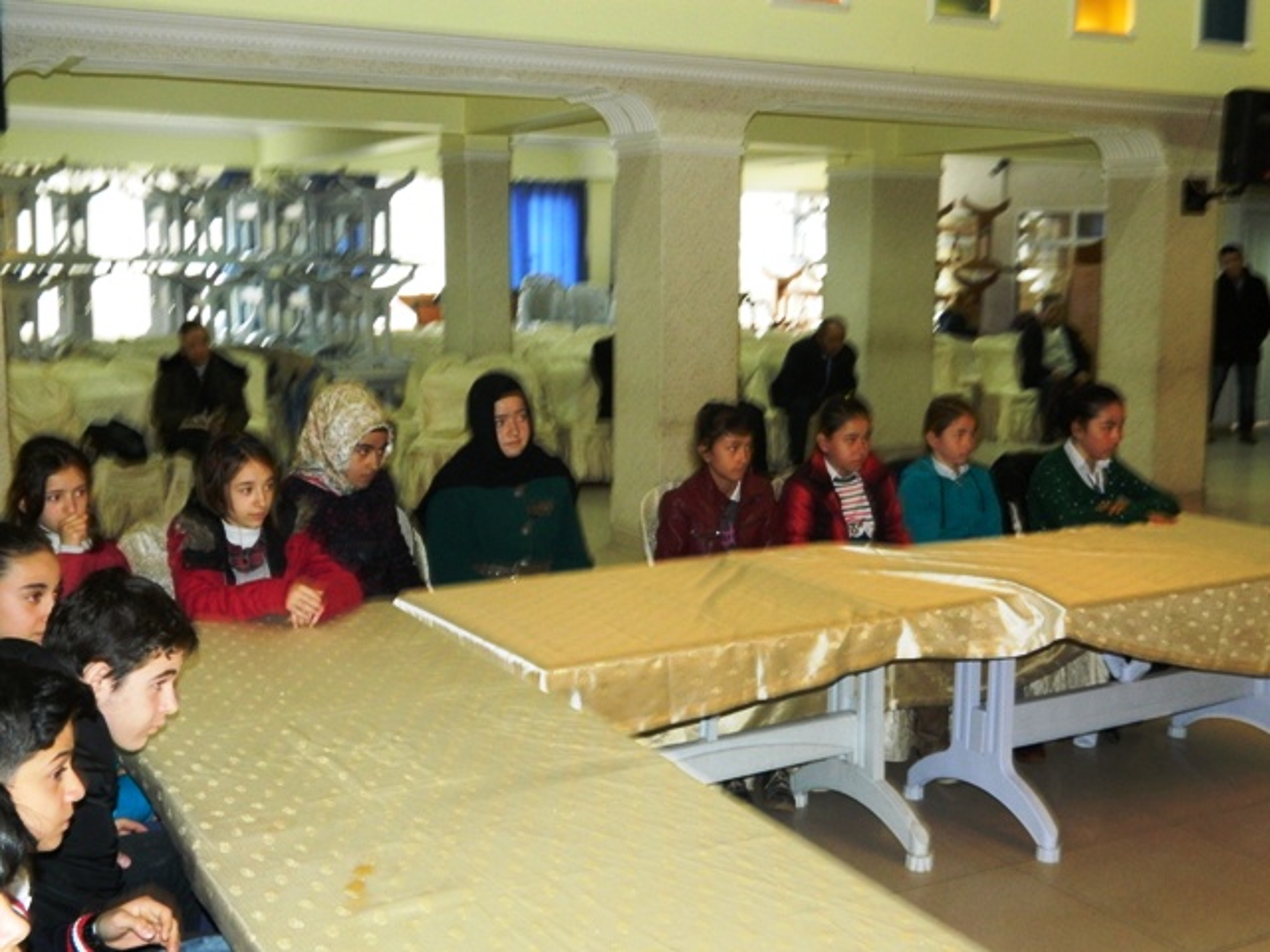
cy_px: 476
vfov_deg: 35.1
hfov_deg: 45.8
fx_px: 1504
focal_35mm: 41
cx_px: 635
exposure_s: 1/40
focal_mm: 7.3
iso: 360
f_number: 3.5
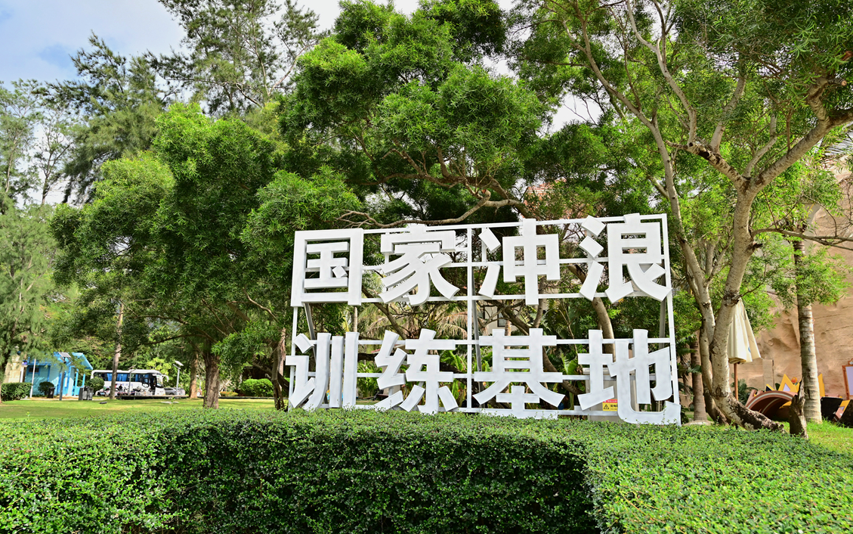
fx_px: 605
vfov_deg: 47.6
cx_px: 403
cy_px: 272
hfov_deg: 70.4
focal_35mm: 26
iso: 250
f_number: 5.6
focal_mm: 24
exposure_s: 1/250
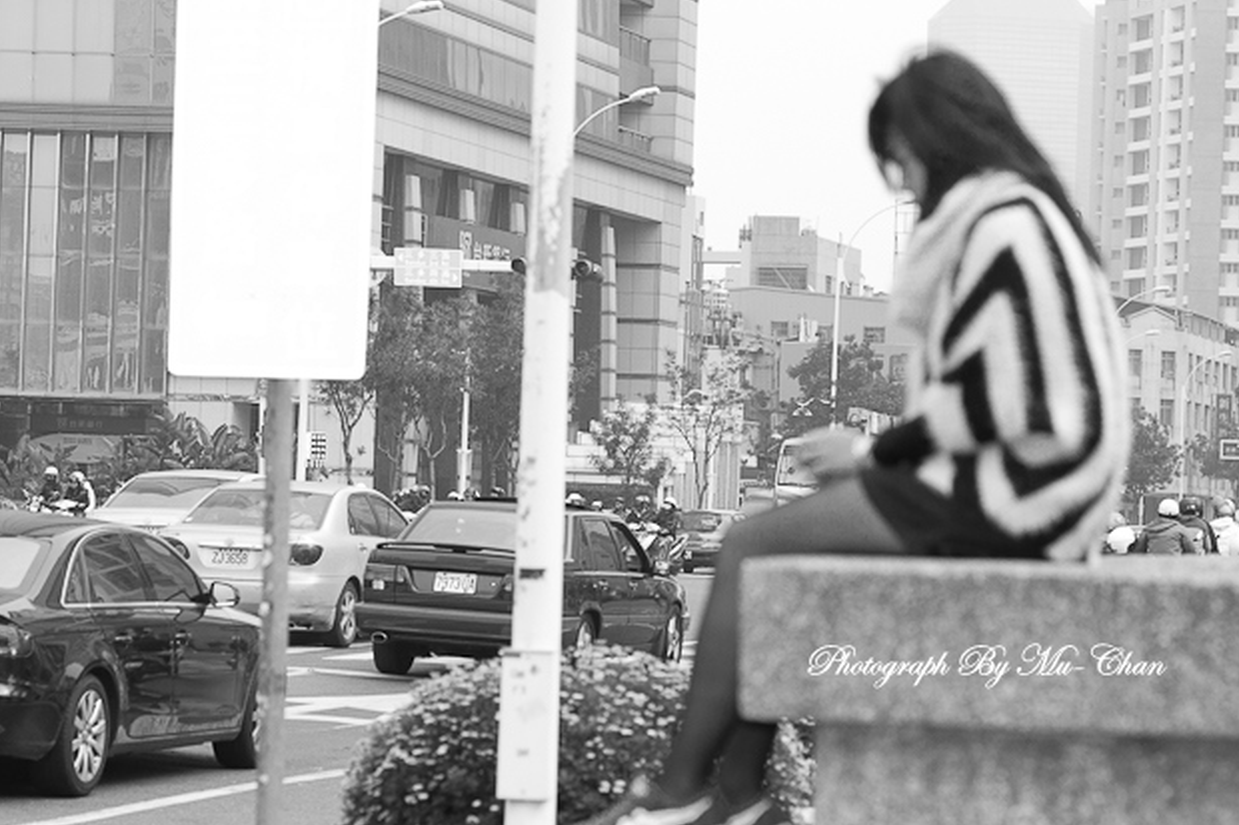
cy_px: 420
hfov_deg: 15.6
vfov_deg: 10.4
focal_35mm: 132
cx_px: 625
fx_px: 4525
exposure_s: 1/2500
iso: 640
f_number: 4.5
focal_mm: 85
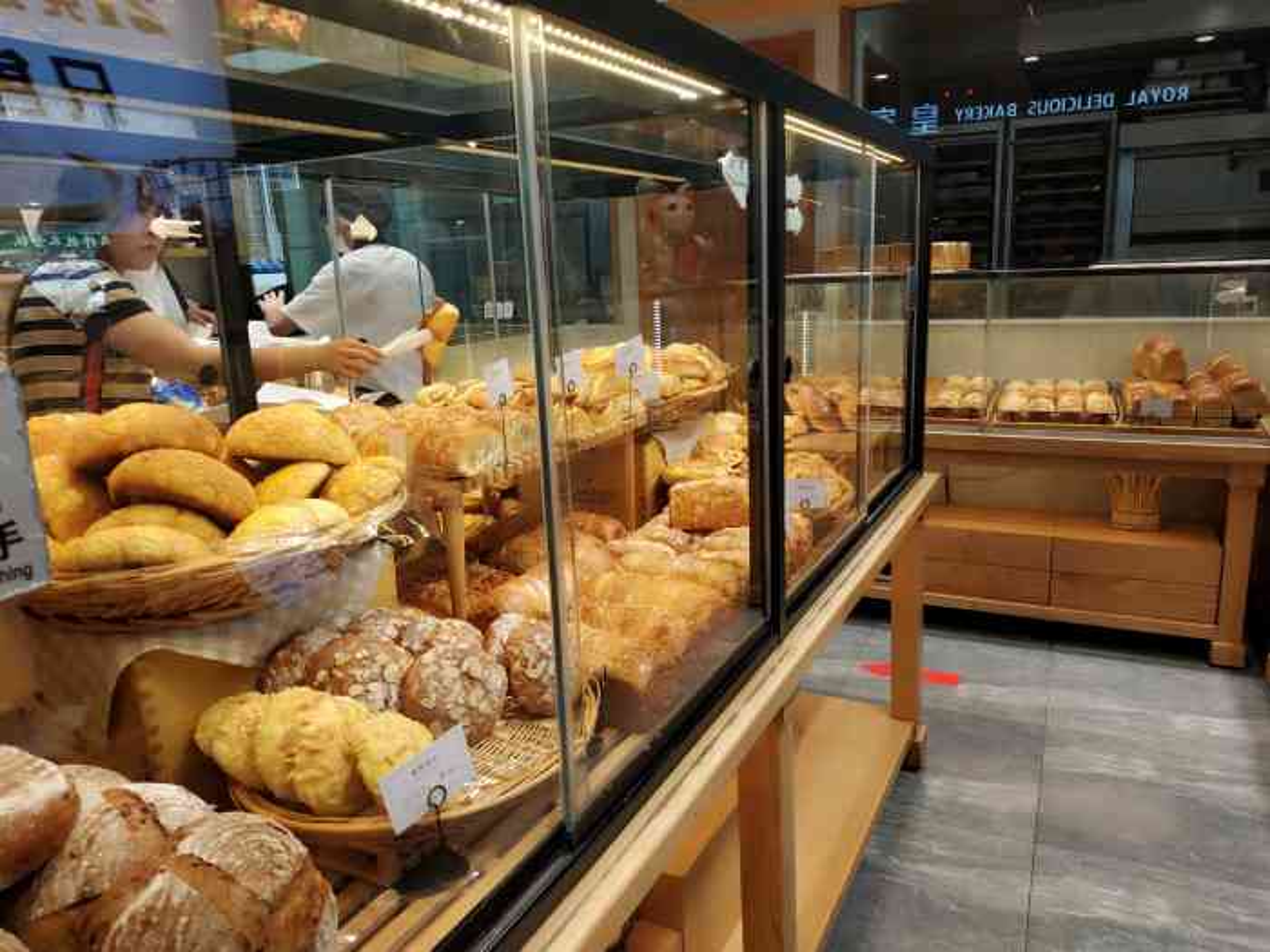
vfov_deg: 56.8
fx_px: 881
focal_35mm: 24
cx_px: 635
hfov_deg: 71.6
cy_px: 476
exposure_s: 1/135
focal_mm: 3.94
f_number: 1.9
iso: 125
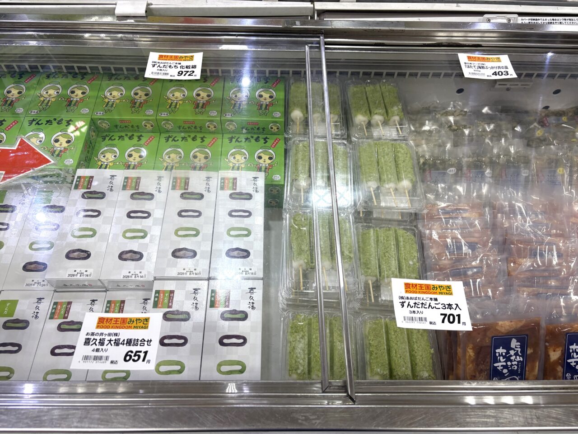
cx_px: 289
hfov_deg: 67.3
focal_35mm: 26
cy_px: 217
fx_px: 434
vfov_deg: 53.1
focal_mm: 5.96
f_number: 1.6
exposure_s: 1/200
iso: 80
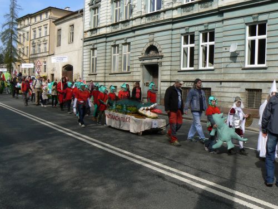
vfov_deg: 39.7
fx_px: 289
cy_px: 104
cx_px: 139
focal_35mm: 36
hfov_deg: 51.4
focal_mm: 6
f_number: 7.1
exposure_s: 1/400
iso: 80
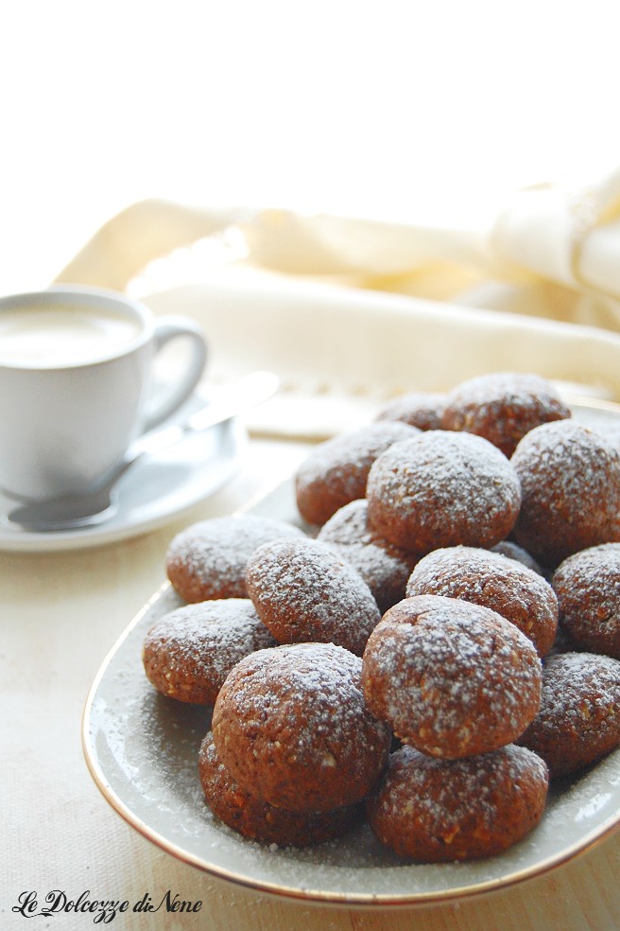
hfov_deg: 21.2
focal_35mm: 64
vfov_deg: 31.4
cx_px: 307
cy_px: 464
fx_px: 1653
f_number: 5.3
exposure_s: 1/20
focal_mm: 42
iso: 800
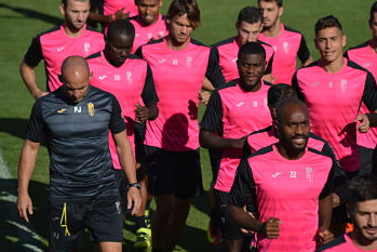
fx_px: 3505
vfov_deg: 4.1
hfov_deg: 6.2
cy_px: 114
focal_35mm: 335
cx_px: 212
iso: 100
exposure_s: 1/1250
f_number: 5.6
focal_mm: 195
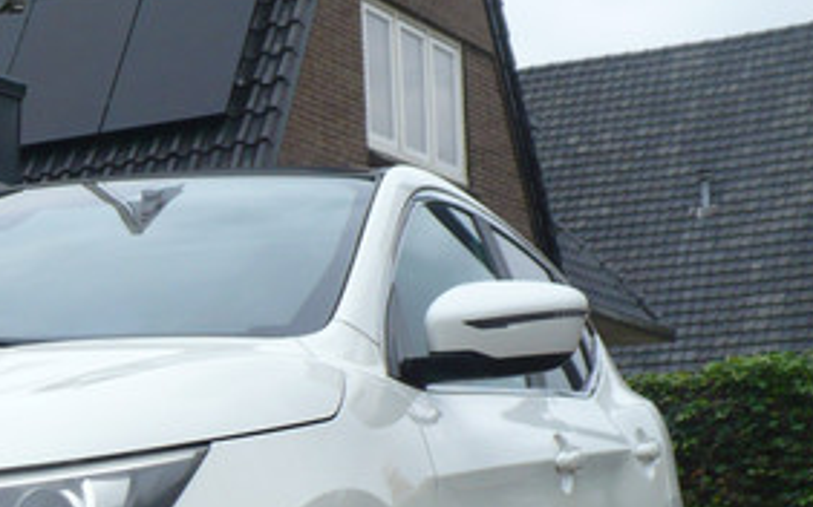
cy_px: 582
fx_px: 1971
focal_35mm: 89
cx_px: -92
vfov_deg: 14.3
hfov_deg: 22.0
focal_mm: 6.1
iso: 100
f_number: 2.8
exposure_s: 1/500
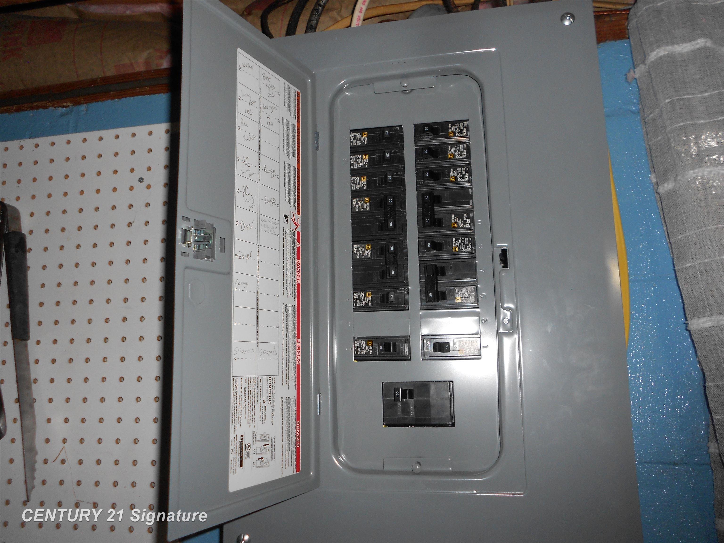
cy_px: 272
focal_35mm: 29
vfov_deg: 48.2
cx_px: 362
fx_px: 607
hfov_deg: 61.7
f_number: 3.4
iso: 80
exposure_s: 1/25
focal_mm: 5.1
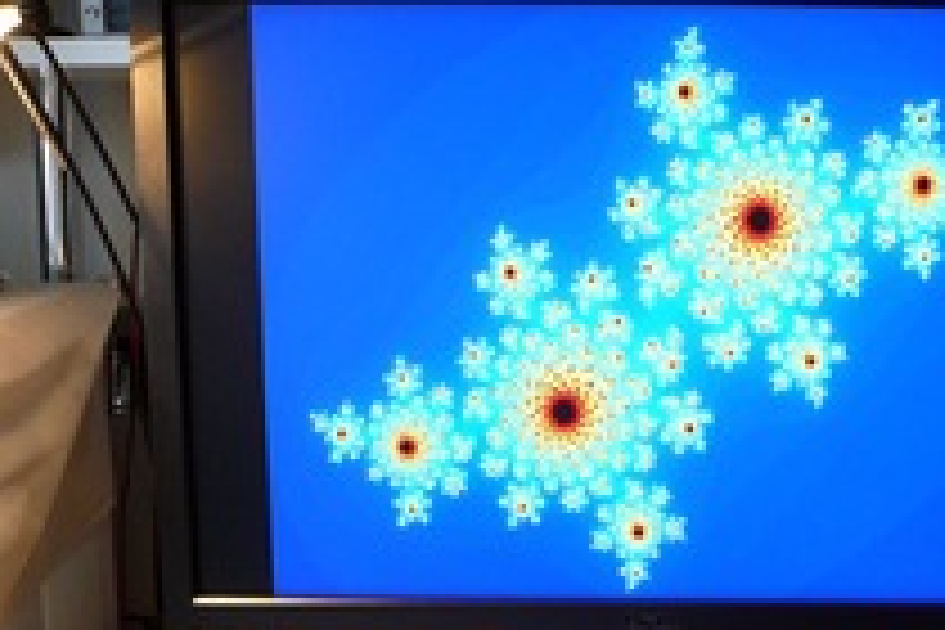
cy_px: 605
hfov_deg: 34.0
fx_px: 1522
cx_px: 675
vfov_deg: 22.6
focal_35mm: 58
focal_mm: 4.9
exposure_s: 1/15
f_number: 2.9
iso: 125
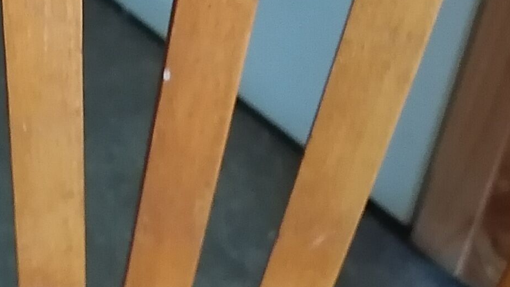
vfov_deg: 9.2
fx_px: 1731
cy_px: -178
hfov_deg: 16.6
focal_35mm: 128
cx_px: 78
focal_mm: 5.3
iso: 1000
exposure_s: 1/25
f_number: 1.8
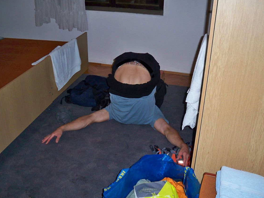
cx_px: 134
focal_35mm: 40
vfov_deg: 35.9
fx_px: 305
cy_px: 105
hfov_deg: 46.8
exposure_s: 1/60
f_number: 3.1
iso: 200
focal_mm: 6.3
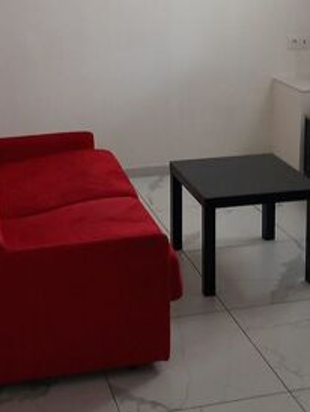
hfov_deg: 23.3
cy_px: 84
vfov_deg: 30.0
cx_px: 141
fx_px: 751
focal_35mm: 63
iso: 160
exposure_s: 1/33.3
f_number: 1.8
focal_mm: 4
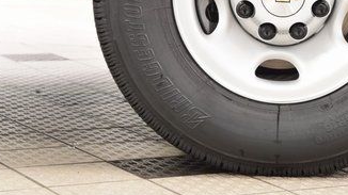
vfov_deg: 8.7
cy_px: -2
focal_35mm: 139
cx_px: 283
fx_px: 1282
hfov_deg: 15.3
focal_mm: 45
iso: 1600
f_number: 4.5
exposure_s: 1/60
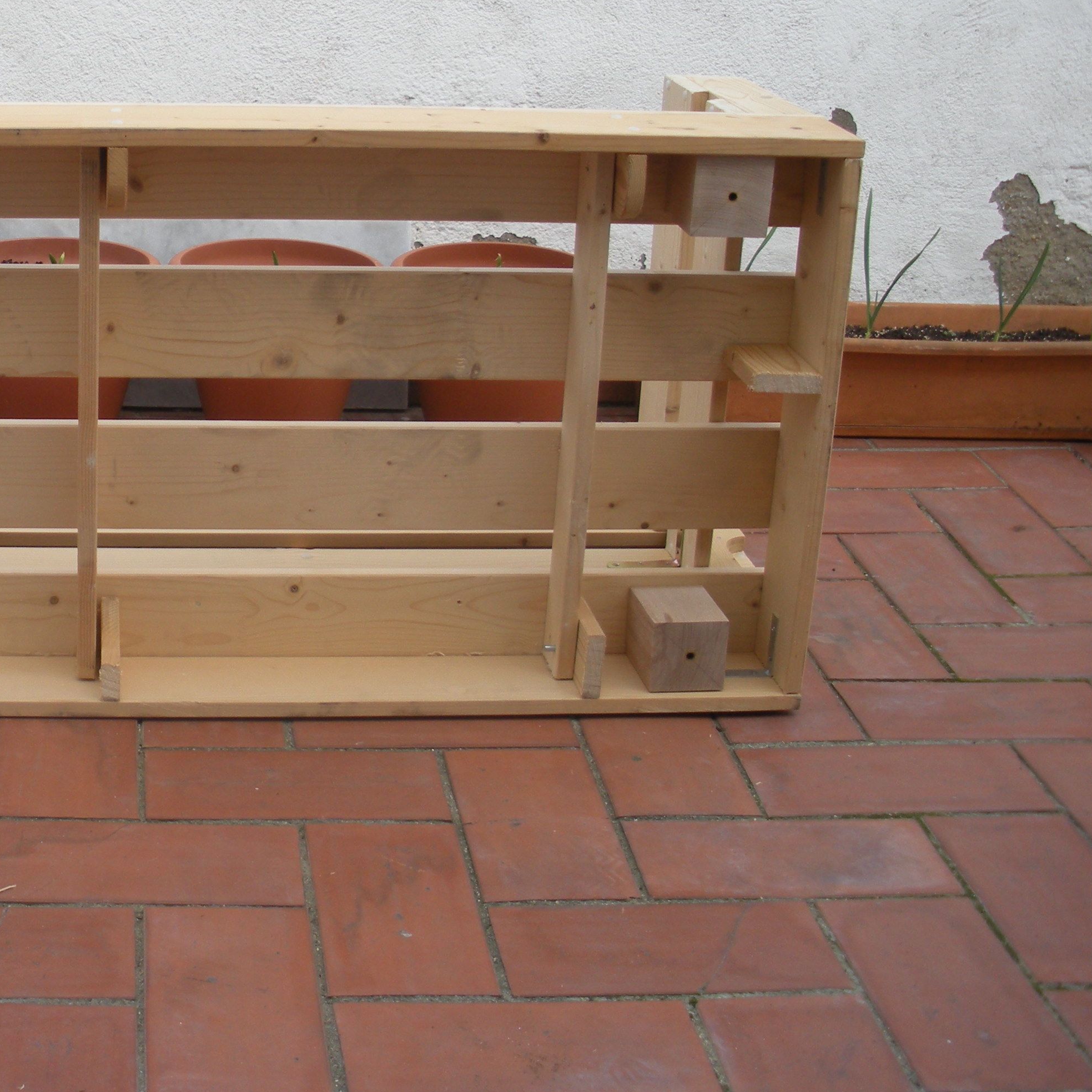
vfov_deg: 29.0
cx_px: 132
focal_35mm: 59
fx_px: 2106
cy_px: 436
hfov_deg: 28.1
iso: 64
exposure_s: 1/172
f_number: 3.5
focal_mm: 6.3
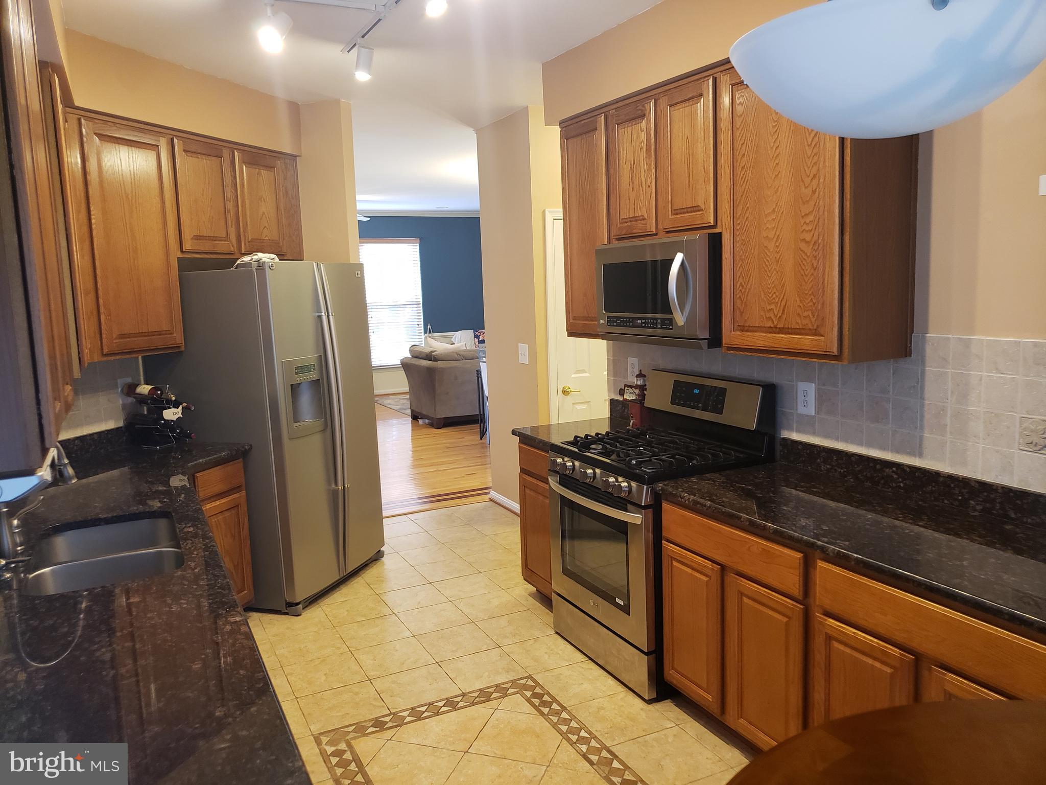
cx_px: 523
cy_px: 392
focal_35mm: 26
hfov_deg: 67.3
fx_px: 786
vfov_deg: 53.1
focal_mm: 4.3
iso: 250
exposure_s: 1/40
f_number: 1.5
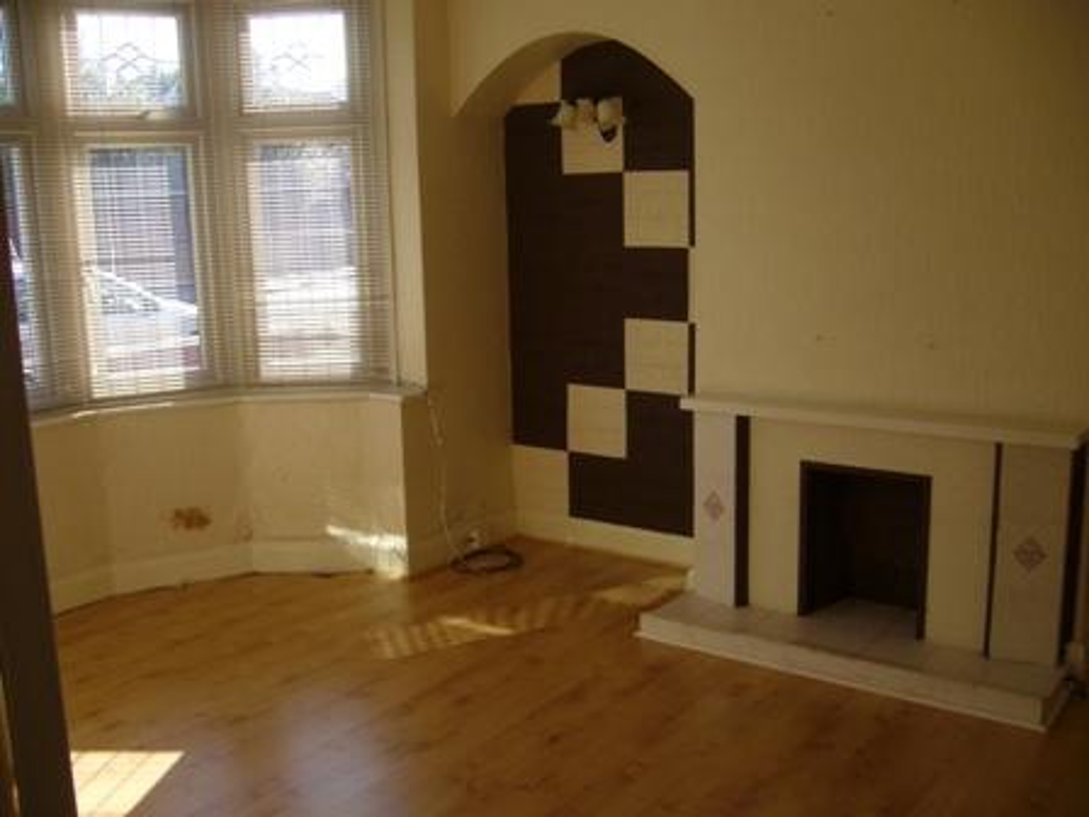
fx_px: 1101
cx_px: 544
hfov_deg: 52.6
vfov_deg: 40.7
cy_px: 408
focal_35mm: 35
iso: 80
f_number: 2.8
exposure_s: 1/200
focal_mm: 5.8
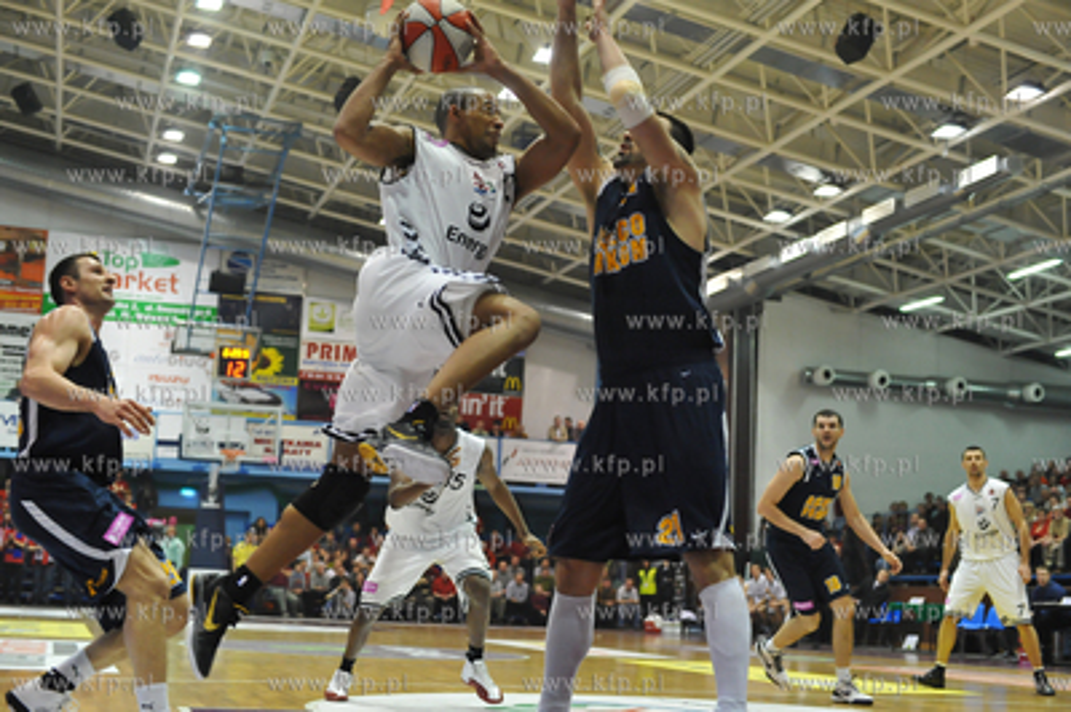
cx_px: 536
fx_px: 1486
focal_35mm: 50
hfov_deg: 39.6
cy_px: 356
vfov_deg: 26.9
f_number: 3.5
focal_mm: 50
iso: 4000
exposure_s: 1/800
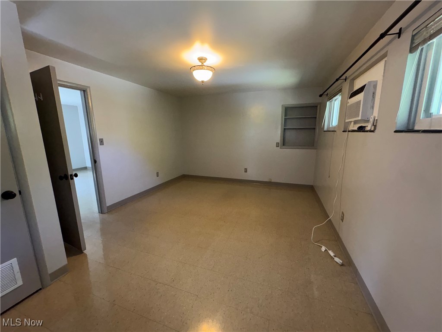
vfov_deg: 85.7
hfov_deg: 102.1
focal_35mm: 14
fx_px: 179
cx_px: 221
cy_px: 166
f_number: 2.2
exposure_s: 1/60
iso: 160
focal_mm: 2.22
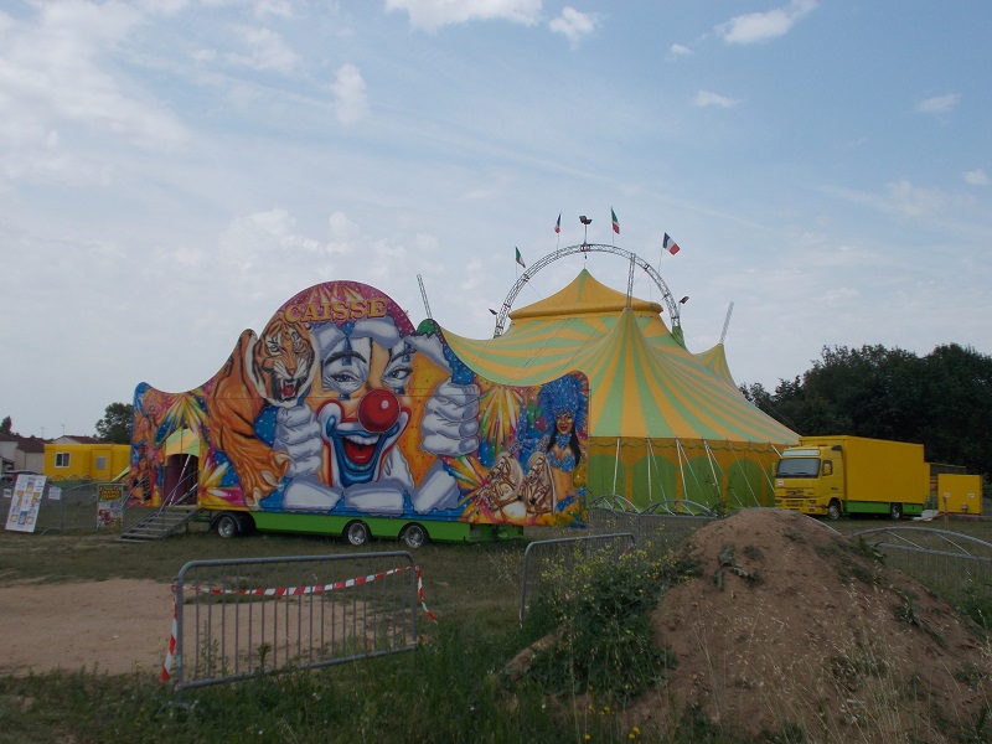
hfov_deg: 47.9
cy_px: 372
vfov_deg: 36.8
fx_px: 1118
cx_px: 496
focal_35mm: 39
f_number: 9.8
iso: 80
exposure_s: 1/160
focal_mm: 6.9
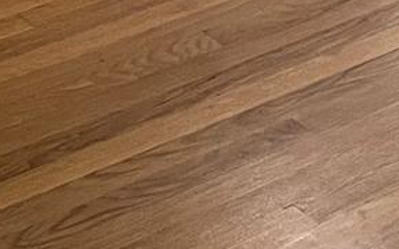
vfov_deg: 5.6
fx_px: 2141
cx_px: 620
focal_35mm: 197
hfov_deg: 10.3
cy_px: -793
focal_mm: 5.7
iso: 250
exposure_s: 1/60
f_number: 1.5
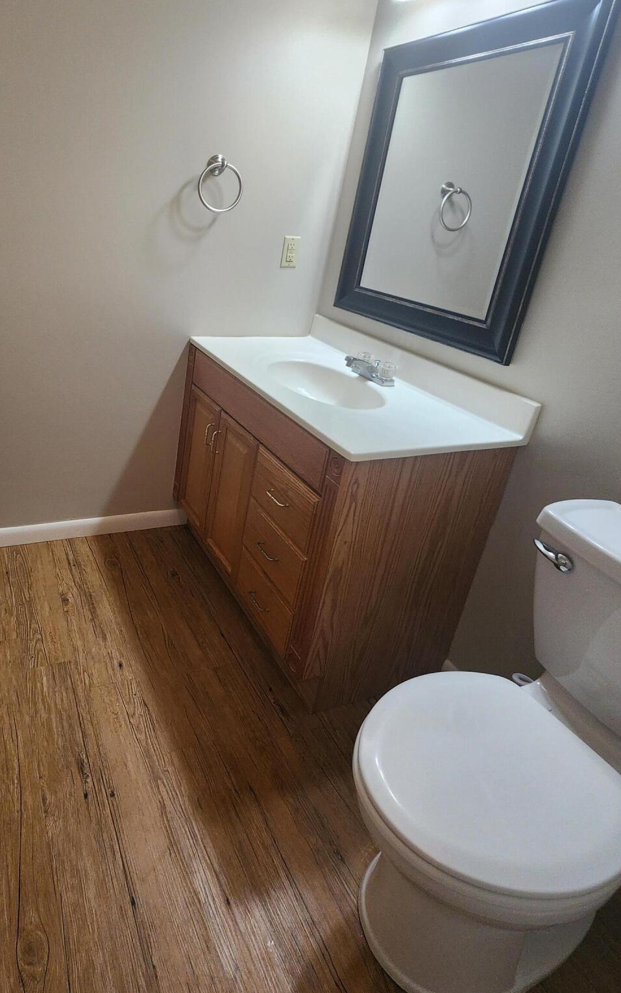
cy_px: 383
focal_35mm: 18
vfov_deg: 89.6
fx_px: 487
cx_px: 145
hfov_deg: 60.9
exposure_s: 1/60
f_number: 2.2
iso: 160
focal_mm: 2.2
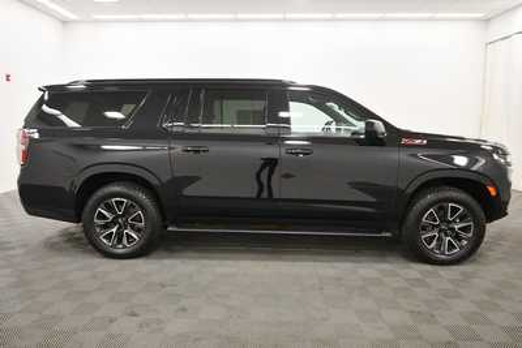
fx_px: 348
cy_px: 174
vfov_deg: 53.2
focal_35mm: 24
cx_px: 261
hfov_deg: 73.7
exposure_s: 1/125
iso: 1250
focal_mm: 16
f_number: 5.3
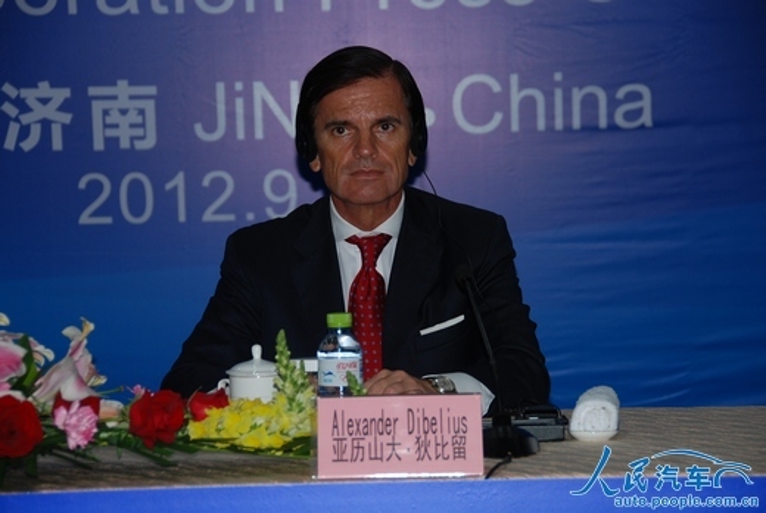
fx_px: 2876
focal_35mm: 135
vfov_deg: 10.2
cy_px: 256
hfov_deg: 15.2
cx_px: 383
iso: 200
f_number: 5.3
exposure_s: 1/60
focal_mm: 90
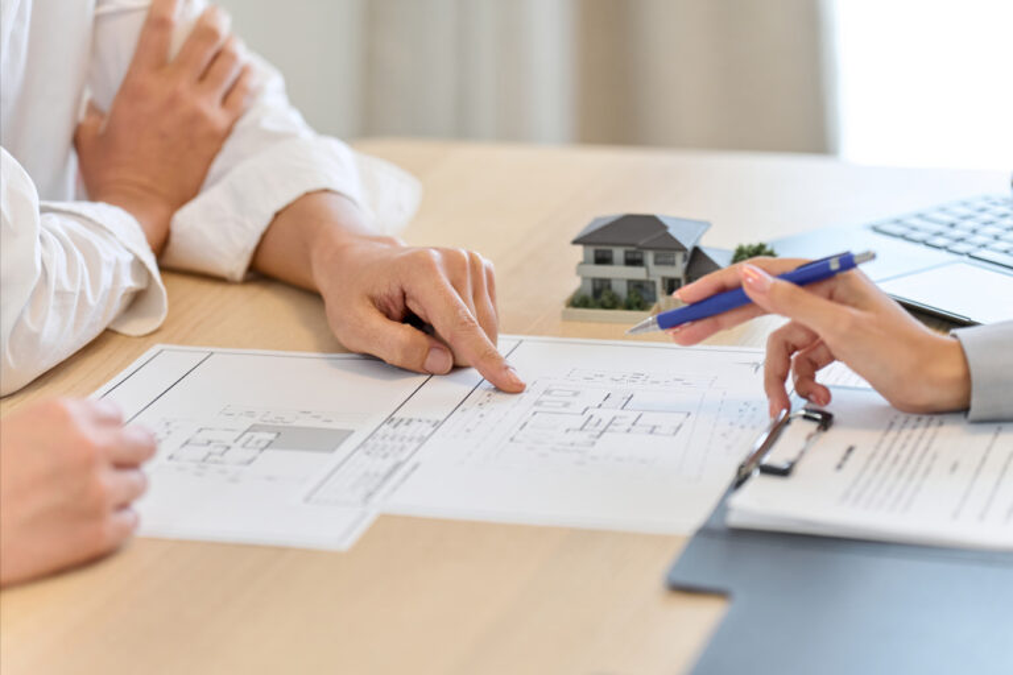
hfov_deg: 18.6
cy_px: 338
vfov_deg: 12.5
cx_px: 506
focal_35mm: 110
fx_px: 3095
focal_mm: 110
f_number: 2.8
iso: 800
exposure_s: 1/125
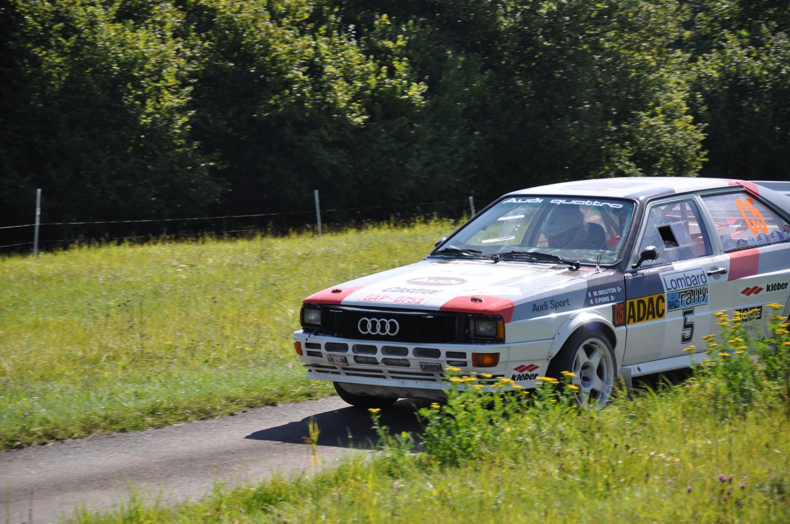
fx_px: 3451
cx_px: 395
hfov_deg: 13.1
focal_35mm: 158
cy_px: 262
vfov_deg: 8.7
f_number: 6.3
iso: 200
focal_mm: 105
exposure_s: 1/640
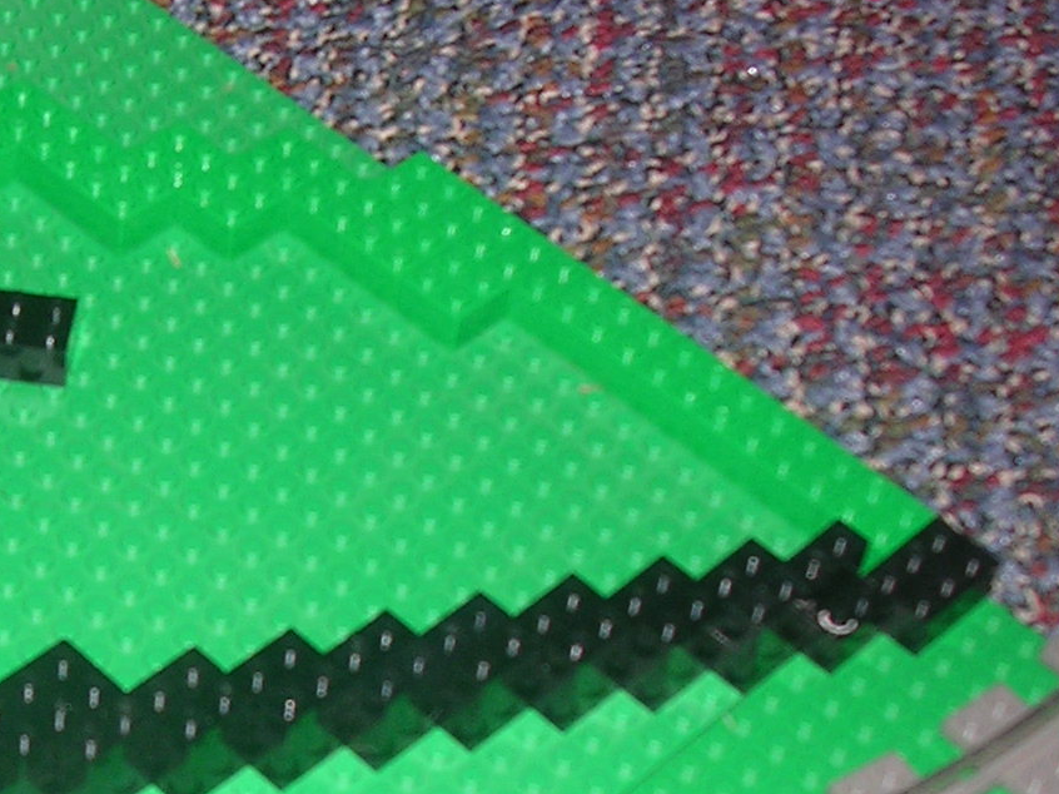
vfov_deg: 15.9
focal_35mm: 92
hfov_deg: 20.6
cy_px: 645
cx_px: -9
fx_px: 2814
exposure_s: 1/60.1
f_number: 2.8
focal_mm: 5.8
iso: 100
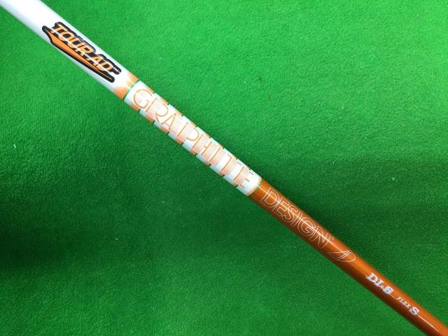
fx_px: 401
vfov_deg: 45.4
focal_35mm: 31
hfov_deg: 58.4
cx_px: 224
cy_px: 168
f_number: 2.4
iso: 100
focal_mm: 3.3
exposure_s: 1/30
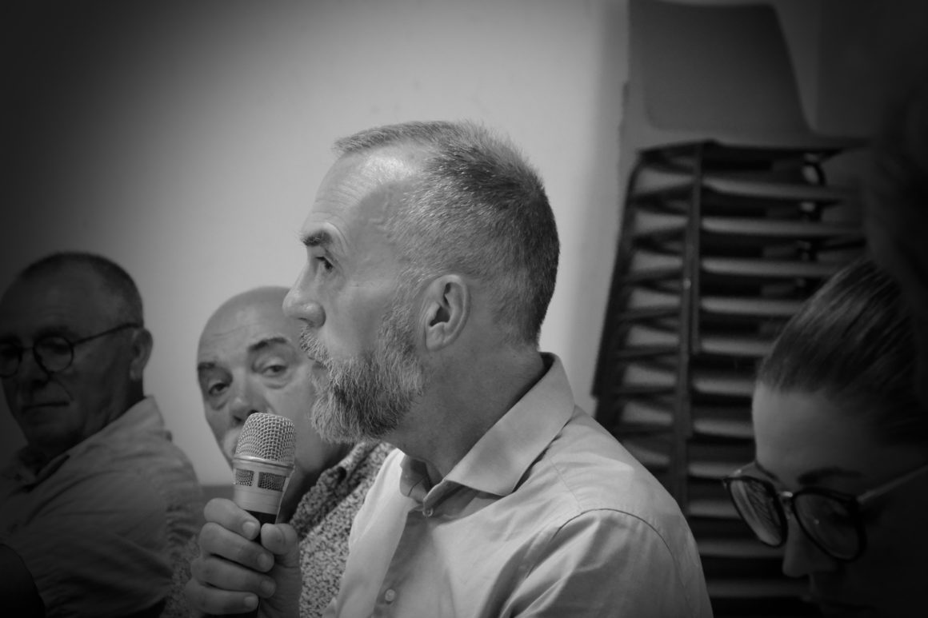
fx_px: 2899
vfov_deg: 12.2
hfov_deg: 18.2
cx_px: 464
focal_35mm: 112
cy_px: 309
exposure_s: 1/60
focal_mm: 75
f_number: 5.3
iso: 3200
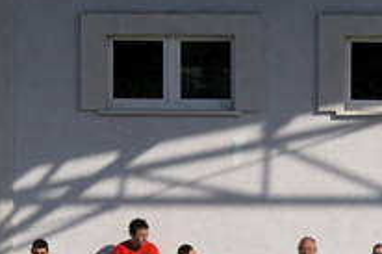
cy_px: 470
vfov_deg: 1.6
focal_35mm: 836
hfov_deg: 2.5
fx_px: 8864
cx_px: 593
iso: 200
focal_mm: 135
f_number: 11
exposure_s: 1/1250
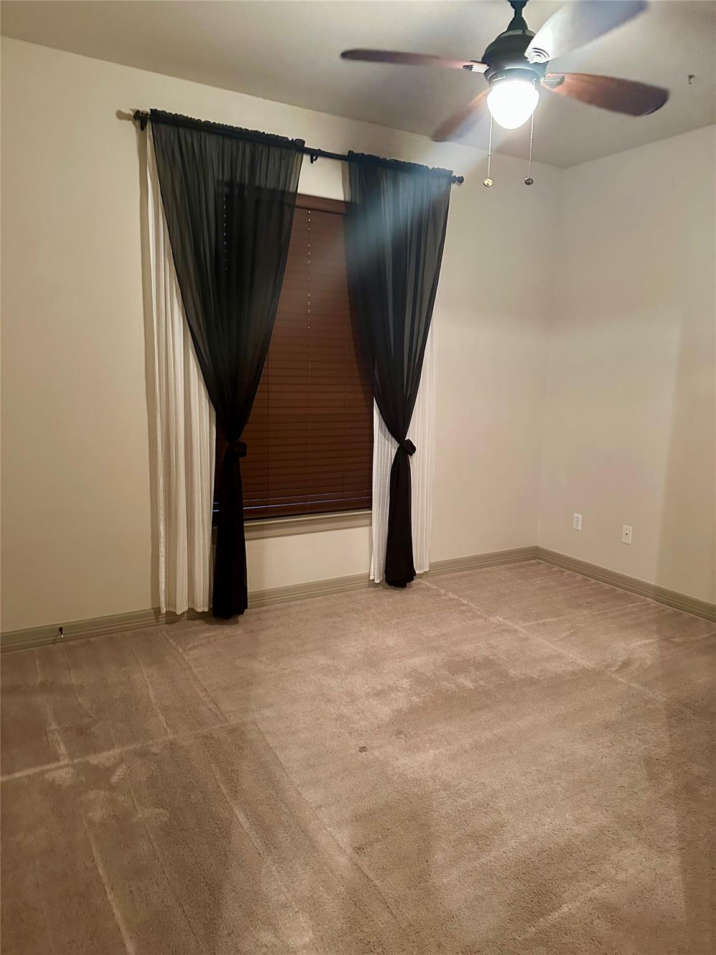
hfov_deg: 56.8
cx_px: 358
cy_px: 478
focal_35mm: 24
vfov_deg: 71.6
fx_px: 662
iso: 1000
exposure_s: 1/40
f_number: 1.78
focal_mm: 6.86
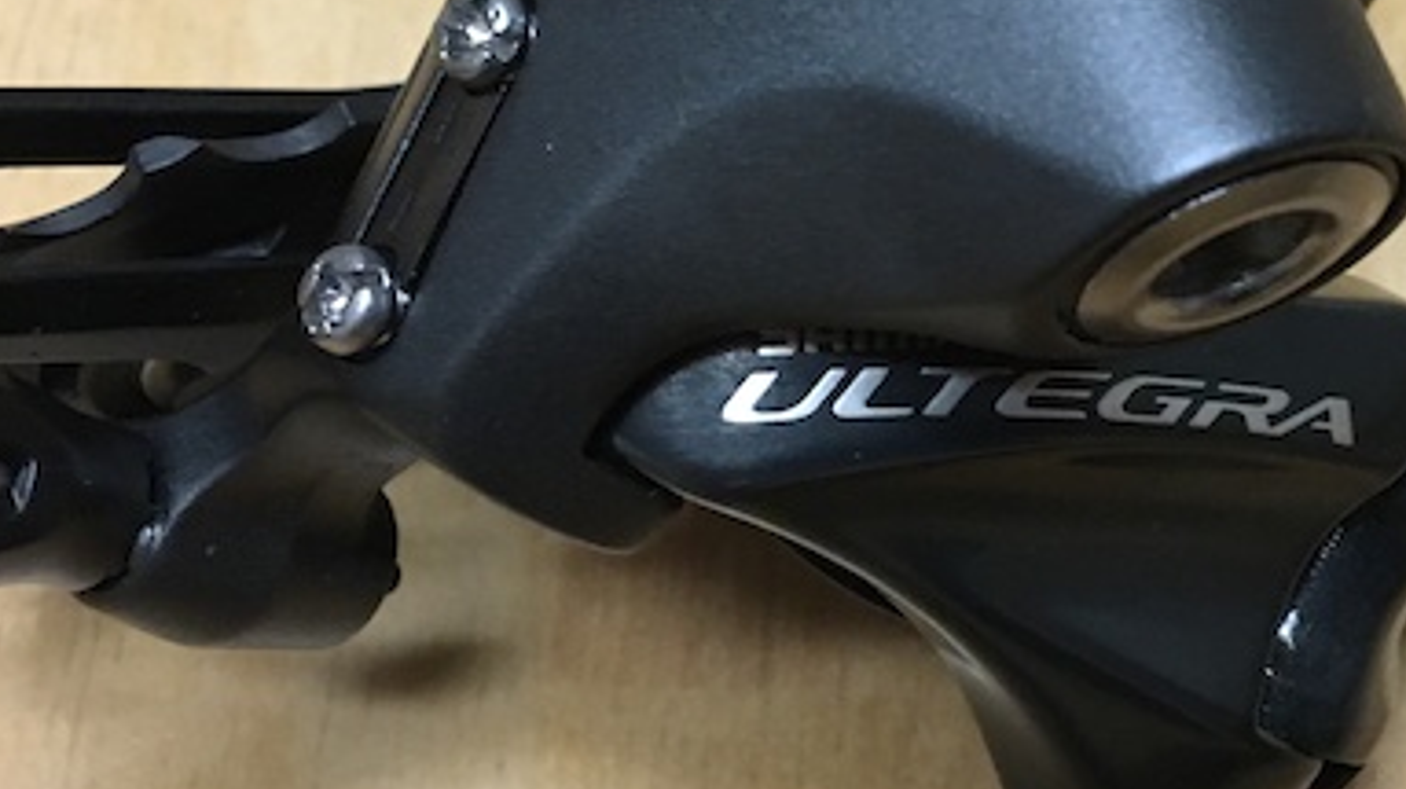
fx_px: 2459
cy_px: 220
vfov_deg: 18.1
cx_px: 918
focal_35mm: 66
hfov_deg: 31.7
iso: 160
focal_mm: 4.15
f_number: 2.2
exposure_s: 1/30
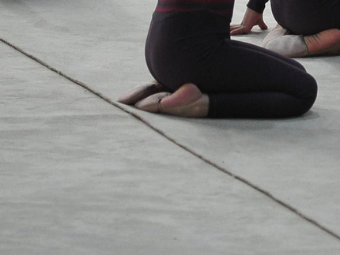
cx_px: 337
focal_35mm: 1072
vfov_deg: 1.4
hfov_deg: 1.8
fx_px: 10535
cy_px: -105
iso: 3200
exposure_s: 1/2500
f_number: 2.8
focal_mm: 300
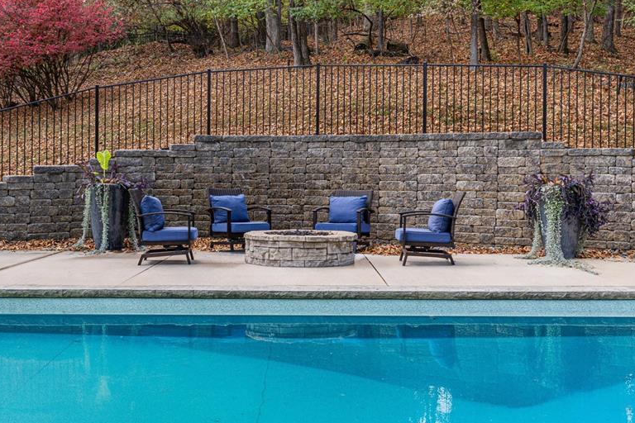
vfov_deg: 33.2
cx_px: 320
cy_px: 155
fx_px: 706
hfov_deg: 48.5
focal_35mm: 40
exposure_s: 1/10
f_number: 8
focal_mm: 20
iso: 100
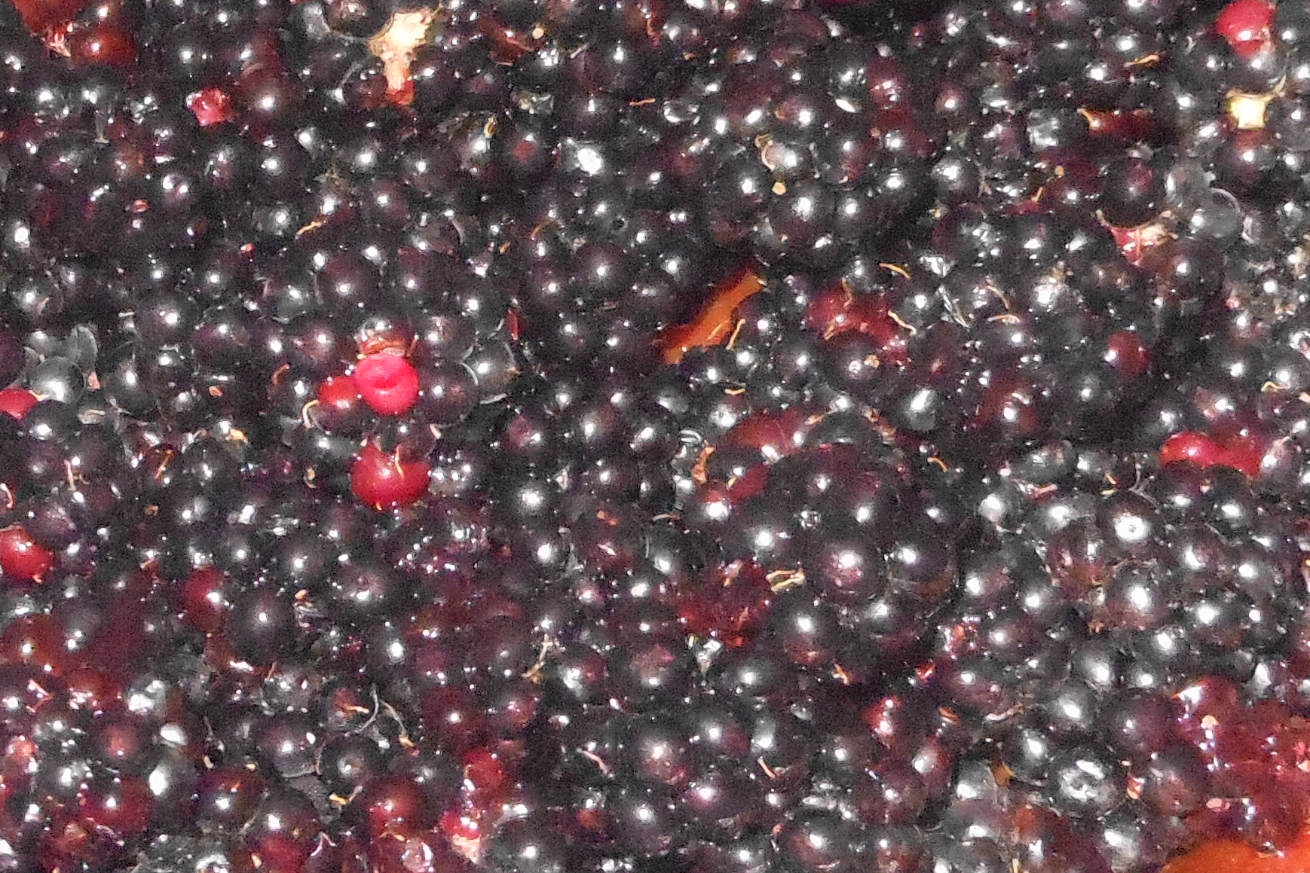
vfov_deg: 15.0
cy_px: 313
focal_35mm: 91
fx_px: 3311
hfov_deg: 21.9
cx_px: 154
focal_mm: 5.9
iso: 1250
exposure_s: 1/25
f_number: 11.2
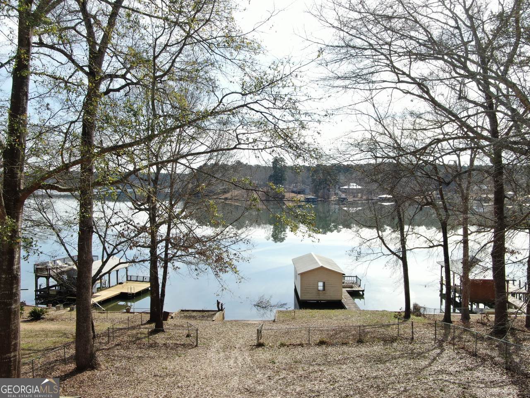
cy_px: 199
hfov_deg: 58.4
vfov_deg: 45.4
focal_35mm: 31
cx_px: 265
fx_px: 475
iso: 100
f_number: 3.1
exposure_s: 1/240
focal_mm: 5.33
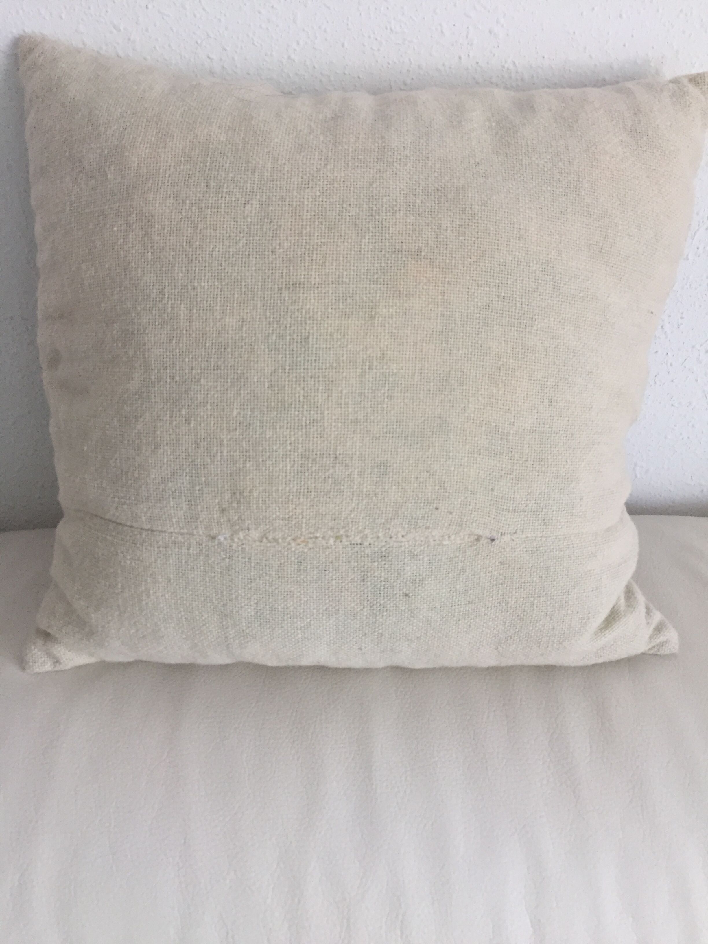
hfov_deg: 48.2
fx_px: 791
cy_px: 472
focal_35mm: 29
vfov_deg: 61.7
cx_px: 354
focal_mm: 4.15
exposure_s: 1/33
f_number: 2.2
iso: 64
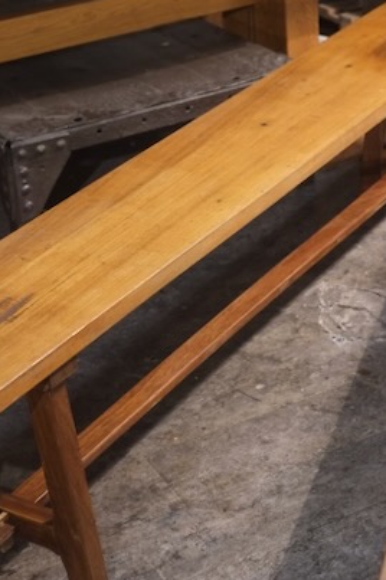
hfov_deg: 17.2
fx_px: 1273
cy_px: 236
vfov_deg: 25.6
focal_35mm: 79
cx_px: 194
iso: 3200
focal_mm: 35
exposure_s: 1/125
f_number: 3.6
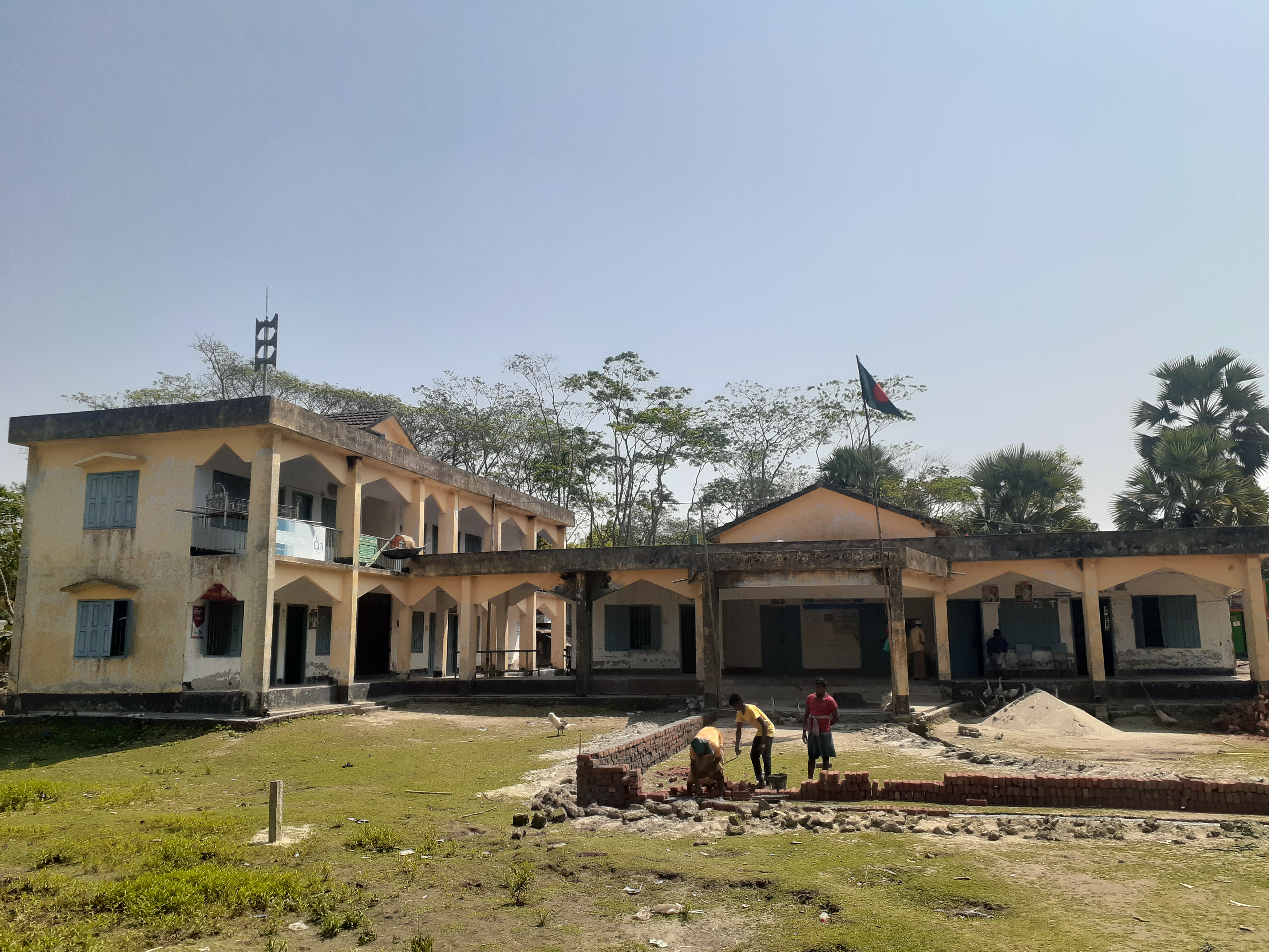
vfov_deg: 51.4
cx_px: 634
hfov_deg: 65.3
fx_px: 990
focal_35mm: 27
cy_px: 476
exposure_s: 1/2770
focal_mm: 3.6
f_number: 1.9
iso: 40
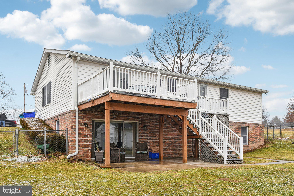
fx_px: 237
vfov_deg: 45.0
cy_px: 98
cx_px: 147
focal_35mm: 29
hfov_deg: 63.7
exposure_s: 1/125
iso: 400
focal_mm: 29
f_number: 8
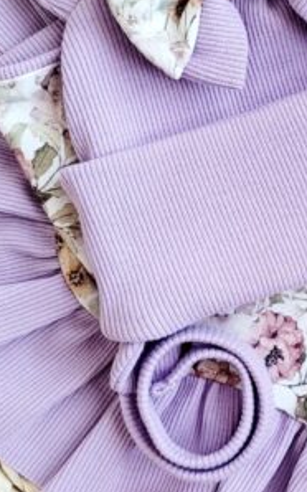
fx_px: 992
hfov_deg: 17.1
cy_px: 211
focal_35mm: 74
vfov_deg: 27.8
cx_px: 328
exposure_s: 1/100
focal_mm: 5.4
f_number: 1.8
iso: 250
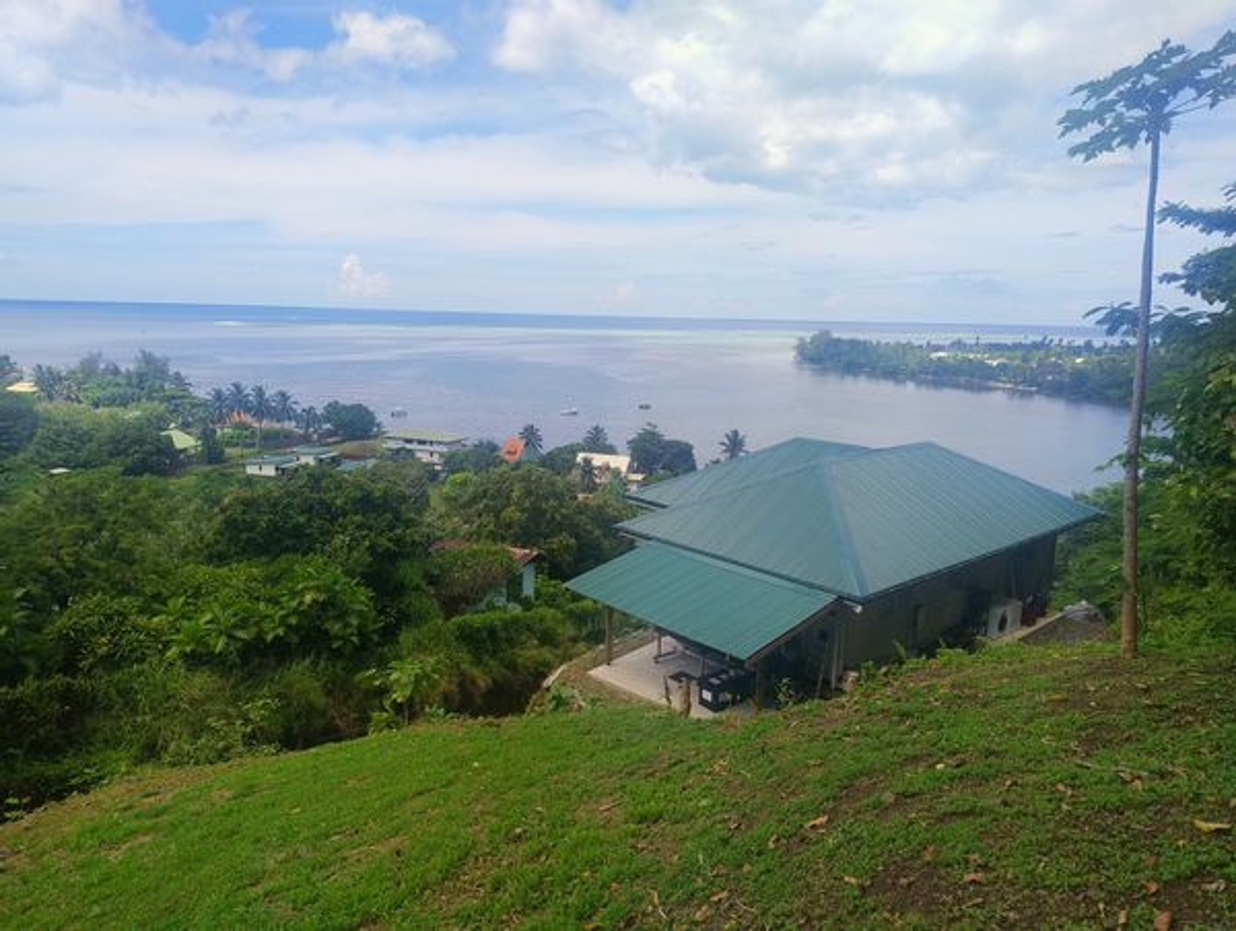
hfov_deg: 71.5
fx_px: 858
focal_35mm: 24
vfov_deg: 57.0
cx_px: 618
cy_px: 466
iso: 100
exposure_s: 1/1156
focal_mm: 5.56
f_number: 1.8
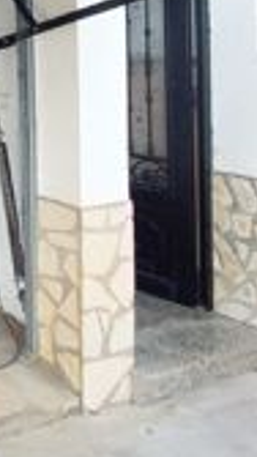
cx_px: -236
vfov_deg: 41.2
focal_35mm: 45
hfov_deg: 18.7
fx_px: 545
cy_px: 30
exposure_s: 1/397
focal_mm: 1.74
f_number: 2.2
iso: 50
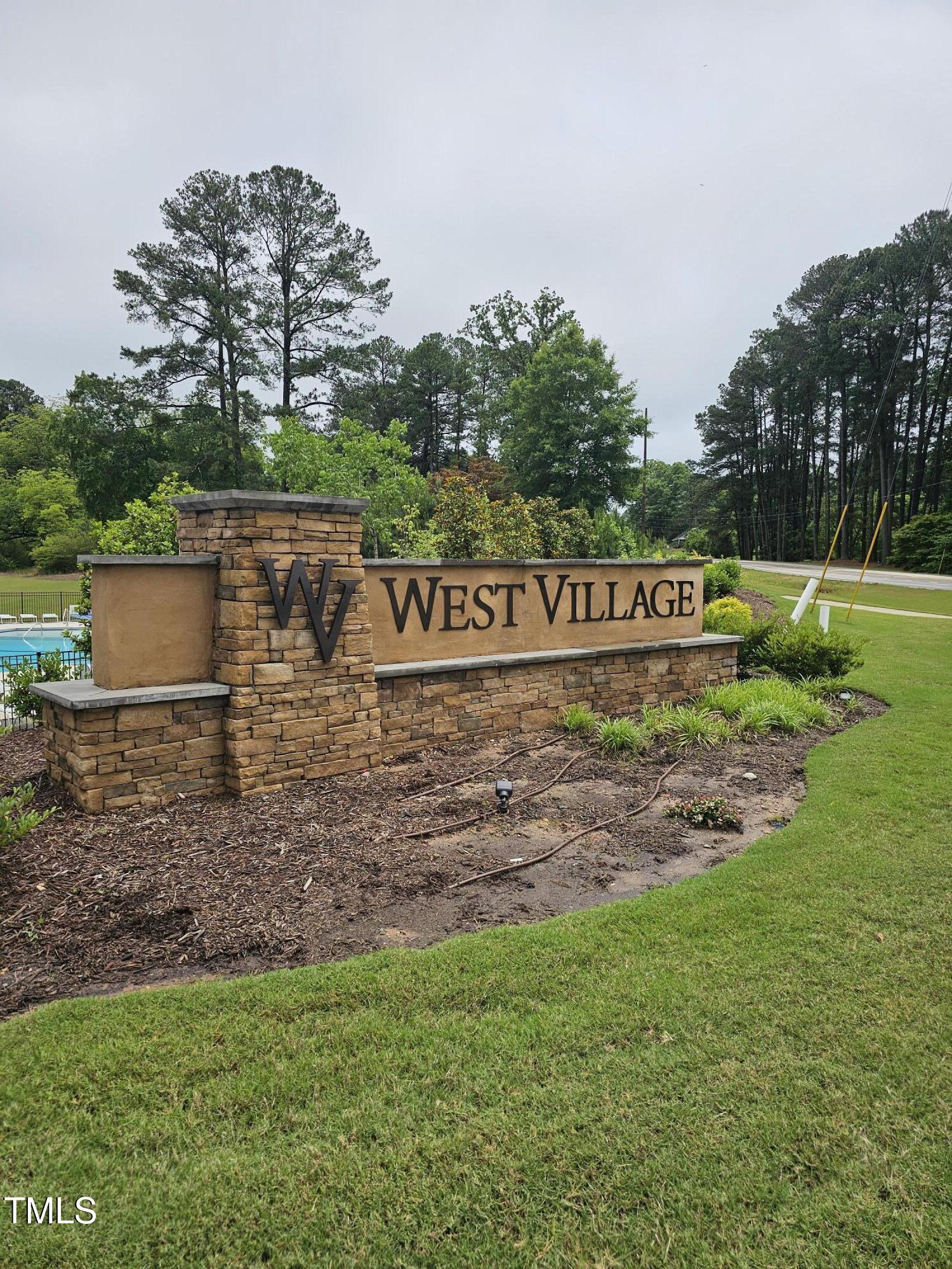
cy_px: 634
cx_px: 476
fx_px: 843
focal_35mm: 23
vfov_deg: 73.9
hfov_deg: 58.9
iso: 10
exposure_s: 1/1437
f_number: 1.7
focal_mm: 6.3
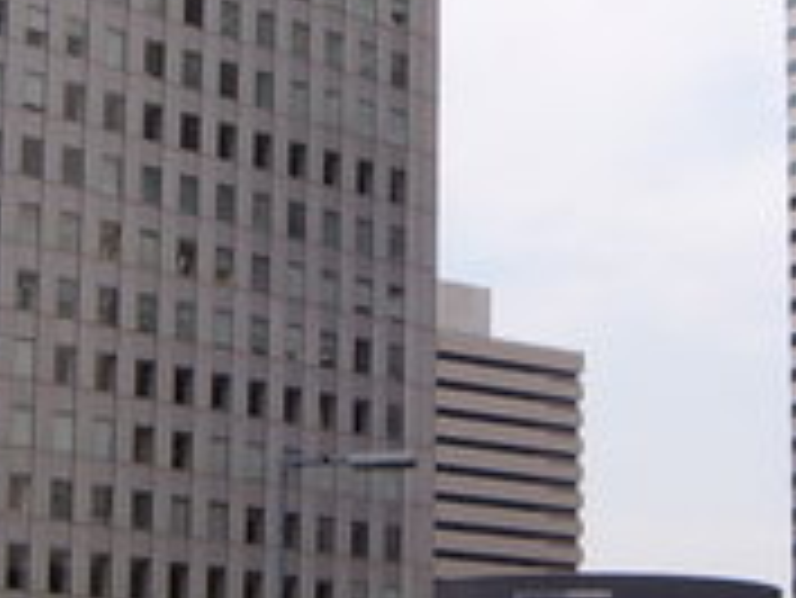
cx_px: 432
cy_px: 288
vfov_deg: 11.1
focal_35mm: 134
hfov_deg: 14.7
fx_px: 3083
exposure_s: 1/250
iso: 63
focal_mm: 6.2
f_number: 6
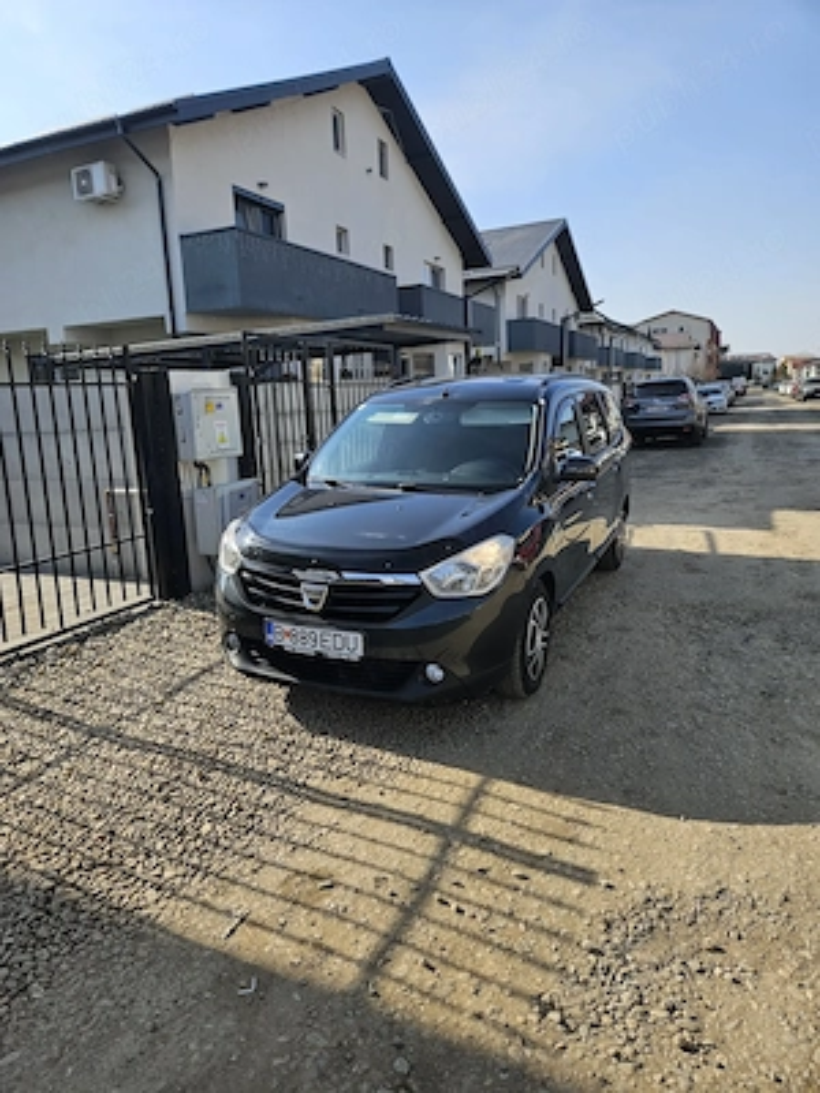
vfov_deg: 73.9
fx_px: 726
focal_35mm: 23
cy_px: 546
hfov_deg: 58.9
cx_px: 410
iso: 25
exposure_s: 1/1208
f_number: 1.8
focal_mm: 5.4
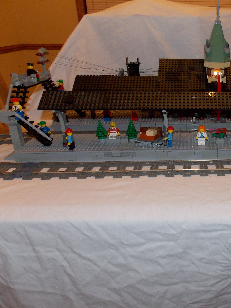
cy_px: 151
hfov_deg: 37.7
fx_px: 311
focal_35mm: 35
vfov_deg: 52.6
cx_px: 212
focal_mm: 4
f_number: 3.1
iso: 200
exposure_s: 1/30
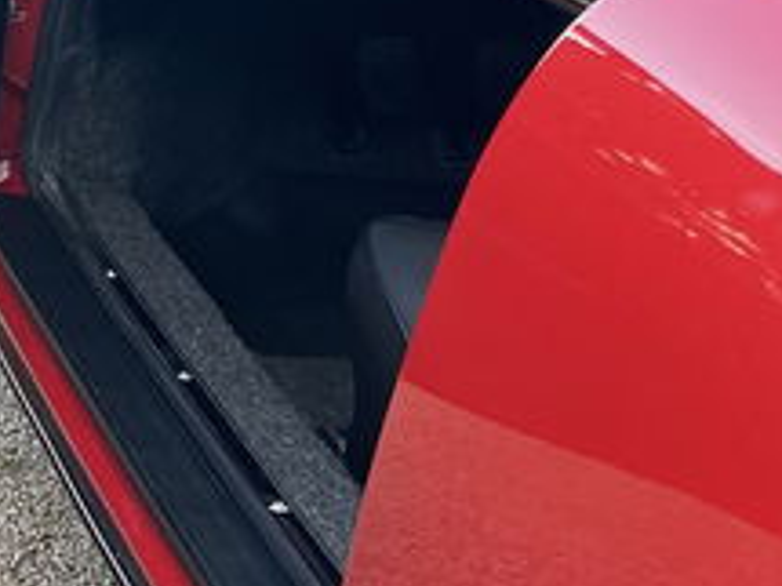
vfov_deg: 15.2
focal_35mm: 93
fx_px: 2100
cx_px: -549
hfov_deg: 17.7
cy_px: -142
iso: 40
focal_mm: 4.2
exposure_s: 1/121
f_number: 1.6
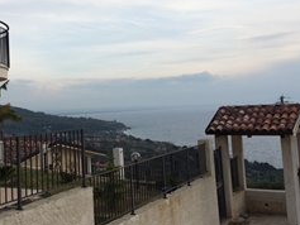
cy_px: 71
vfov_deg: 29.4
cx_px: 93
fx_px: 425
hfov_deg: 38.3
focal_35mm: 49
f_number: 2.2
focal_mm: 4.12
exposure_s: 1/1786
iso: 40
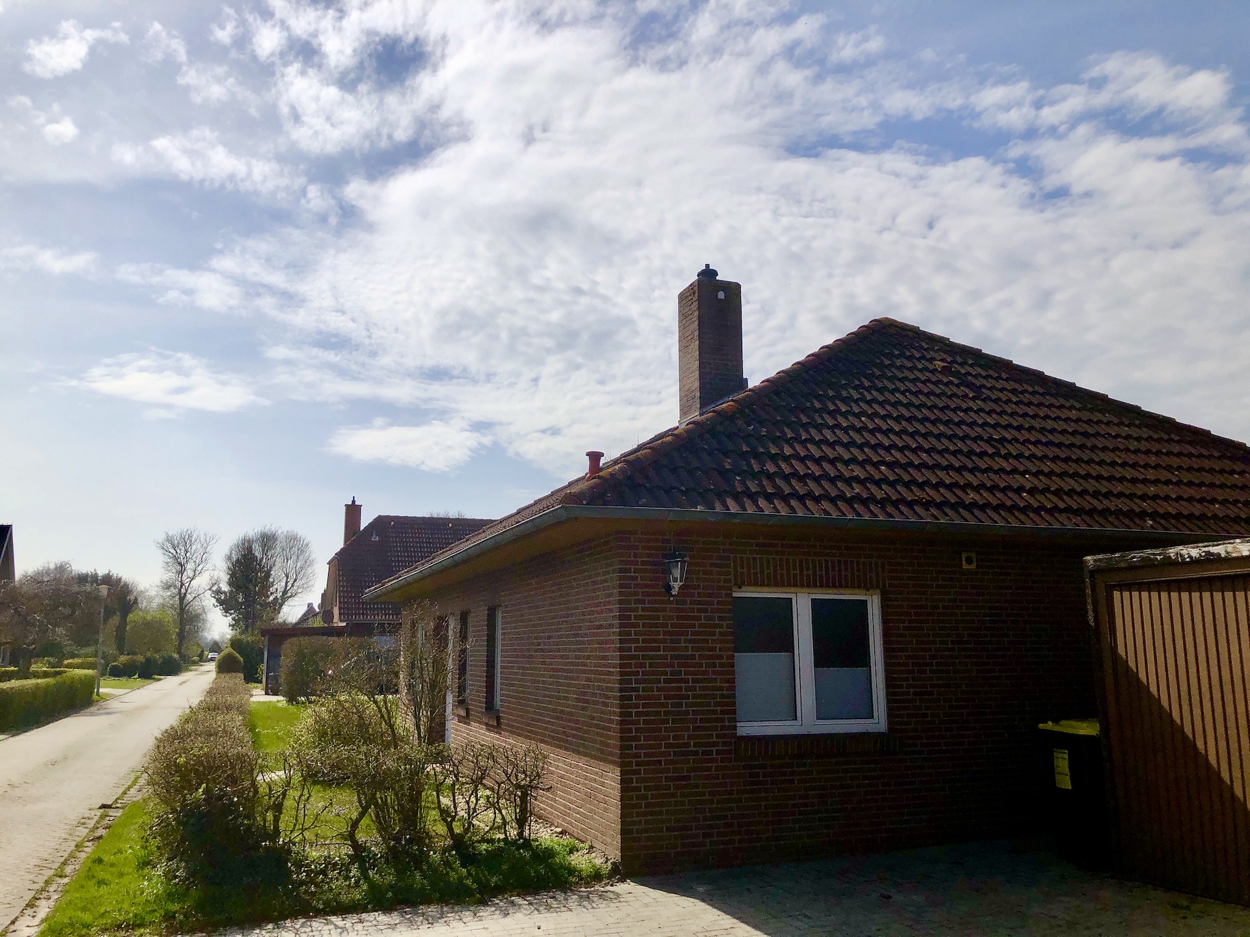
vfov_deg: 49.7
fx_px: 1011
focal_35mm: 28
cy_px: 468
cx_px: 625
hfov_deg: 63.4
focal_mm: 3.99
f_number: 1.8
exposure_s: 1/8000
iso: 25
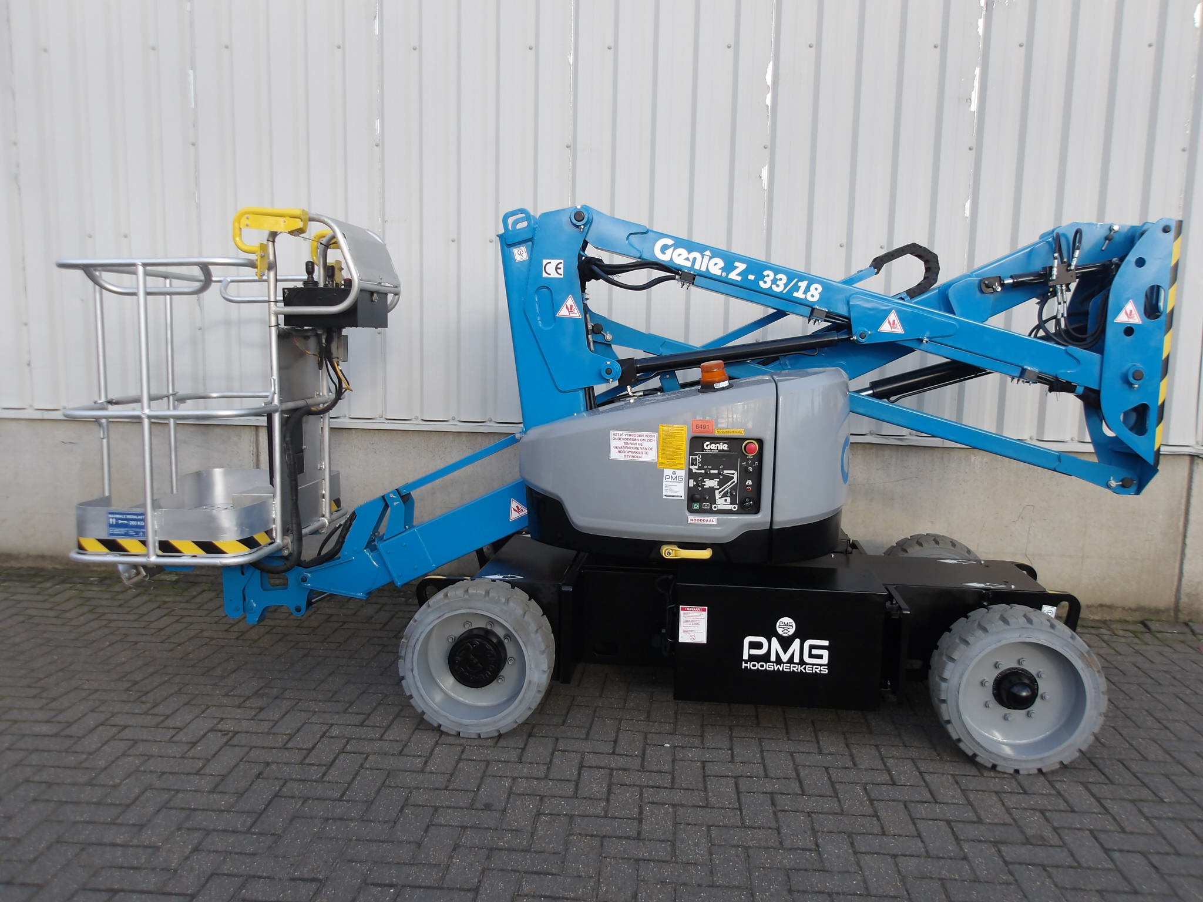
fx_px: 938
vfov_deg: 51.4
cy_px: 451
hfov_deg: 65.3
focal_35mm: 27
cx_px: 602
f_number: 3
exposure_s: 1/292
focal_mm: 4.9
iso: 100
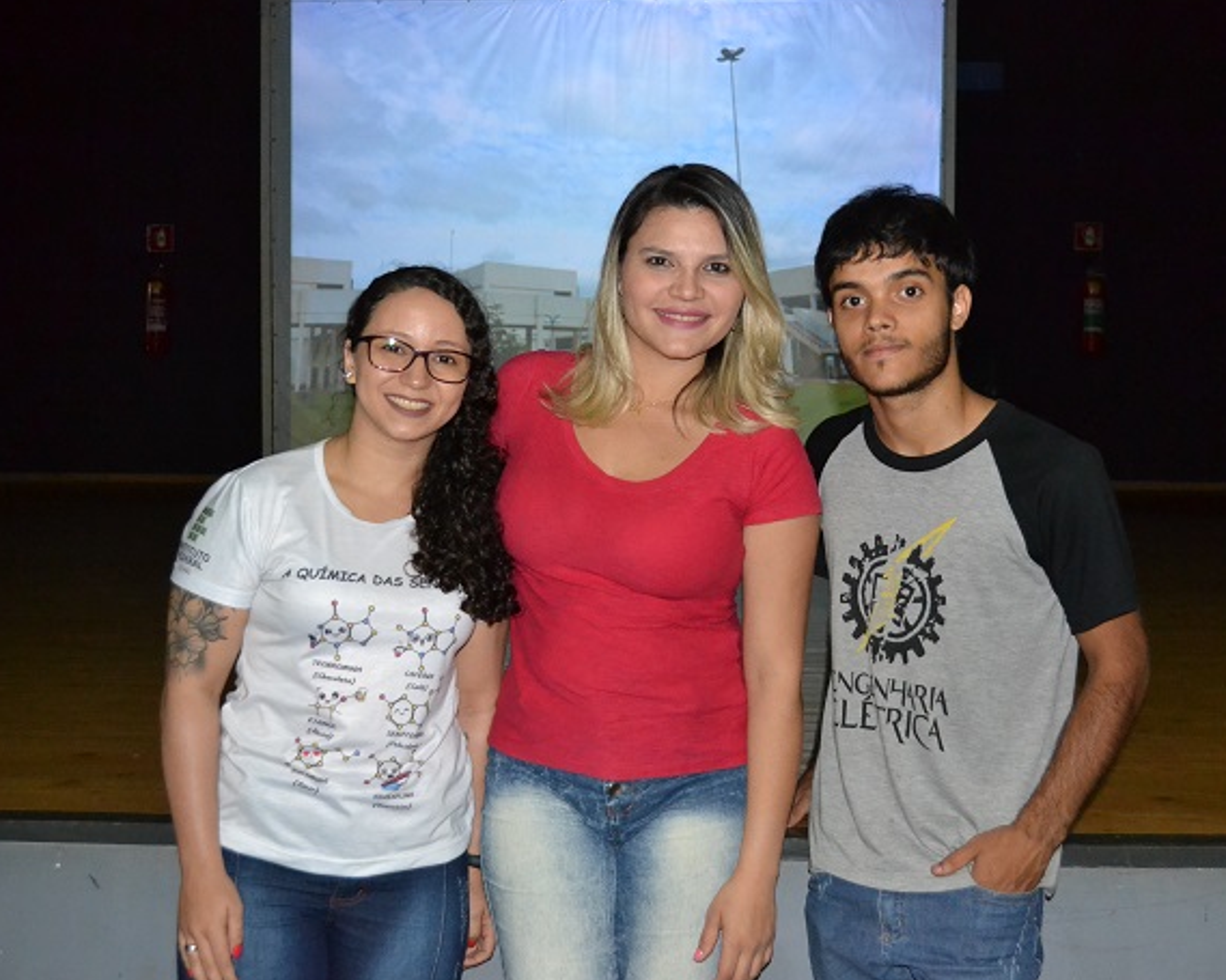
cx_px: 666
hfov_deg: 41.1
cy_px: 482
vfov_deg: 33.4
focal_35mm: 45
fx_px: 1633
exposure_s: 1/60
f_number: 4.2
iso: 3200
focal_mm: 26
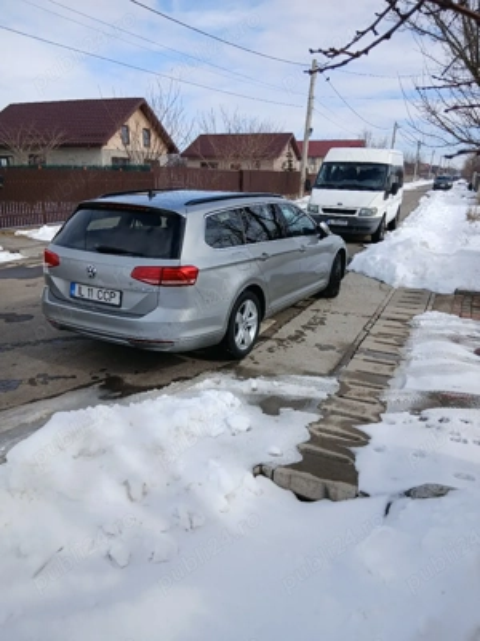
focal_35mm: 26
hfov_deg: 53.1
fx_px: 481
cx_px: 240
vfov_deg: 67.3
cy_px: 320
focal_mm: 3.98
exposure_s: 1/667
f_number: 1.8
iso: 20
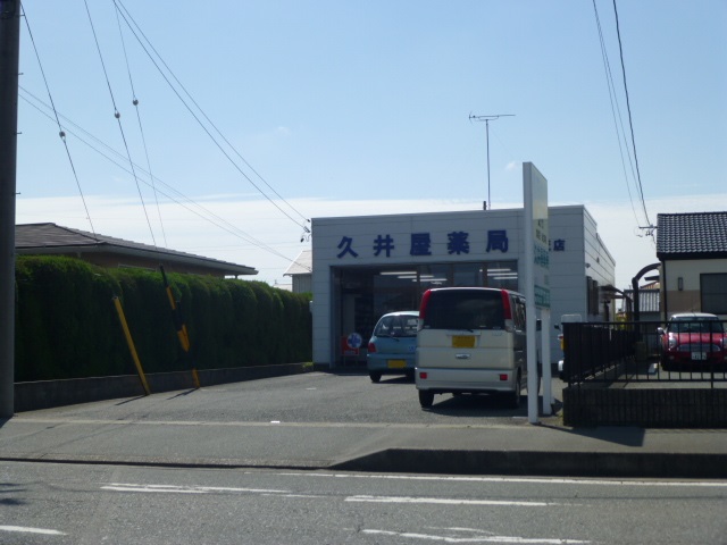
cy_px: 272
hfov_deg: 39.7
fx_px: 1008
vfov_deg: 30.3
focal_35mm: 48
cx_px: 364
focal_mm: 8.6
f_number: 11
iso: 100
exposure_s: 1/200
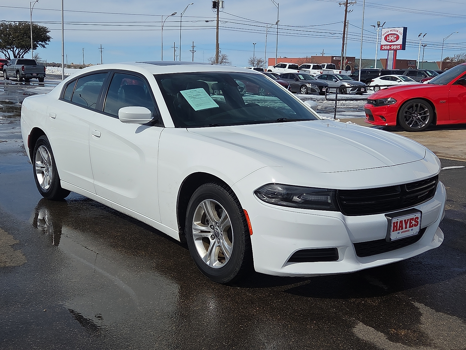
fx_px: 592
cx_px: 233
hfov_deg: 42.9
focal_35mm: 44
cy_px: 175
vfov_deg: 32.9
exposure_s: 1/10000
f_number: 1.8
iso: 47
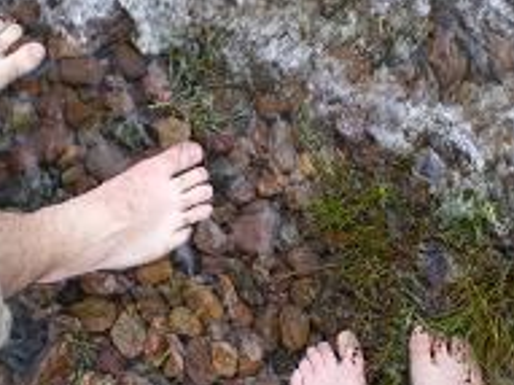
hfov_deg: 27.8
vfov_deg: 20.9
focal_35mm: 70
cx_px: 299
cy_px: 242
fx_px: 1039
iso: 64
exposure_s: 1/160
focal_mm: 6.3
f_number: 3.1
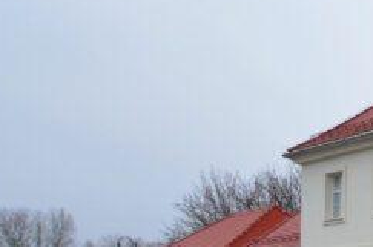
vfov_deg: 16.2
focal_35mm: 79
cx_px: 789
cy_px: 326
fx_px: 821
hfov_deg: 17.0
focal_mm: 11
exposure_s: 1/50
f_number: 6.3
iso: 200
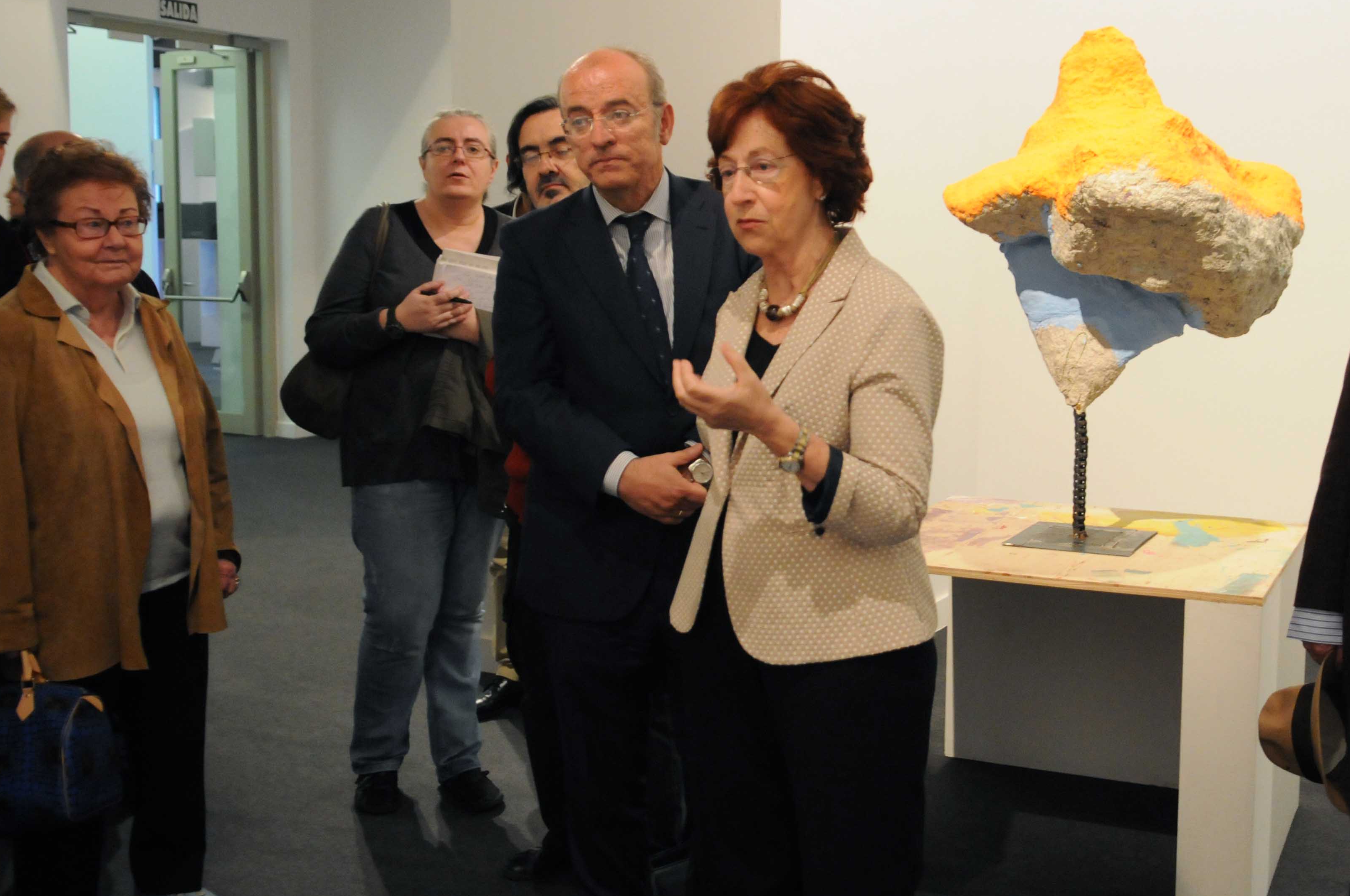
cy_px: 371
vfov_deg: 33.2
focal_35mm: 40
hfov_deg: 48.0
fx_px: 1498
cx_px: 861
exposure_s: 1/60
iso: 1600
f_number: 2.8
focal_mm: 20
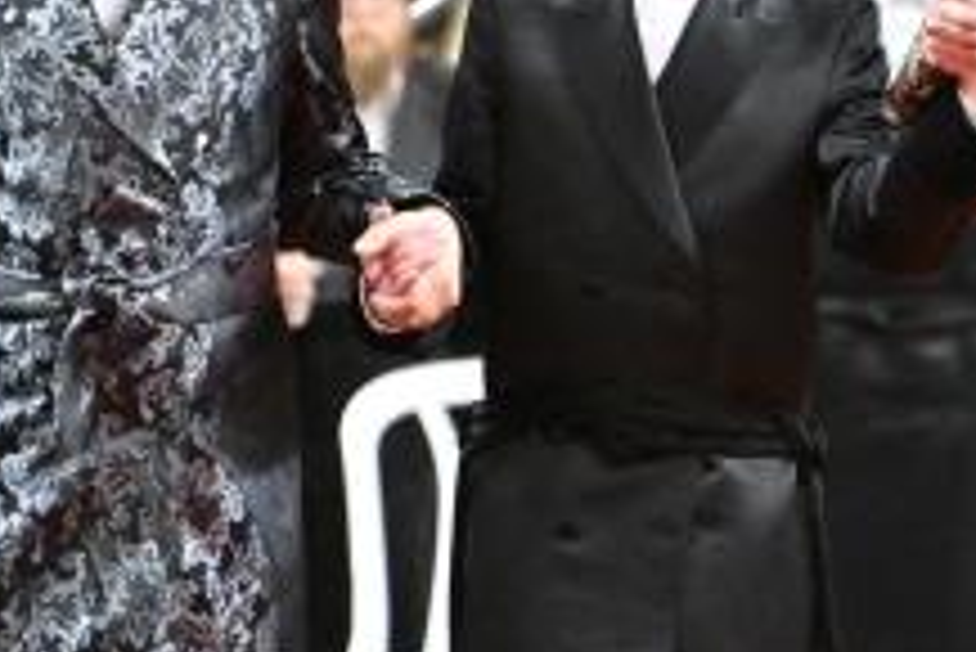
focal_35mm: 873
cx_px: 940
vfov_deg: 1.6
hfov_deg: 2.4
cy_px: 366
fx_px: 23683
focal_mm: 185
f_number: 2.8
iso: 1600
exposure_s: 1/250
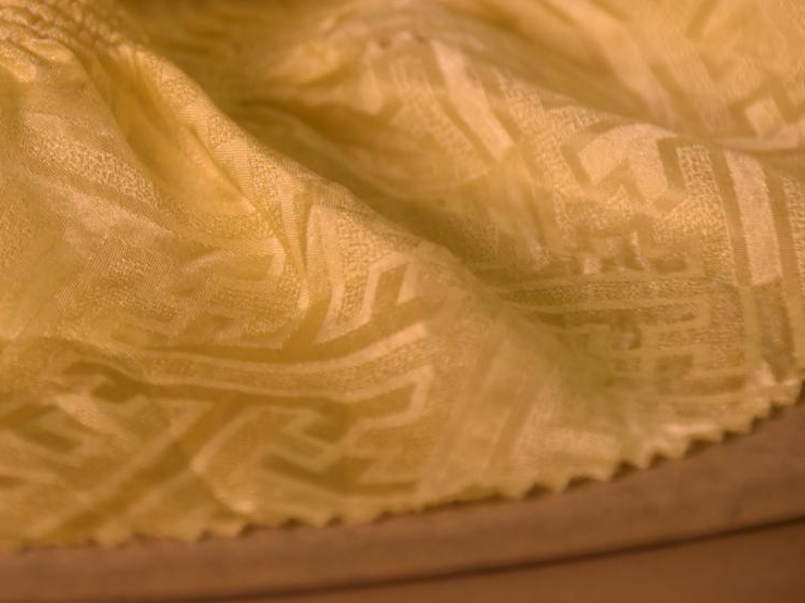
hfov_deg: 3.8
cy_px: 240
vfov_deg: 2.8
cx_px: 272
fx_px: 12279
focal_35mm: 528
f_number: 6.3
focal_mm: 250
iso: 800
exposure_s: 1/160
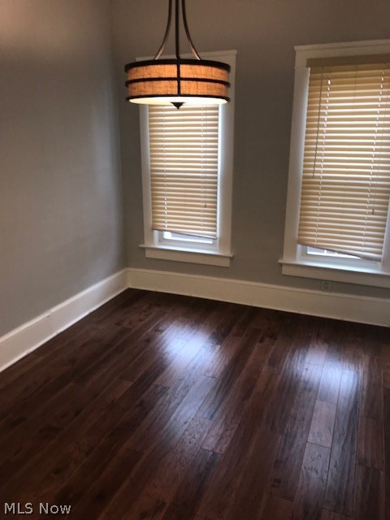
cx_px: 195
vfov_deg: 63.4
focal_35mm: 28
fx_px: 421
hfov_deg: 49.7
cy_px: 260
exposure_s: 1/30
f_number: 1.8
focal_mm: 3.99
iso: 32
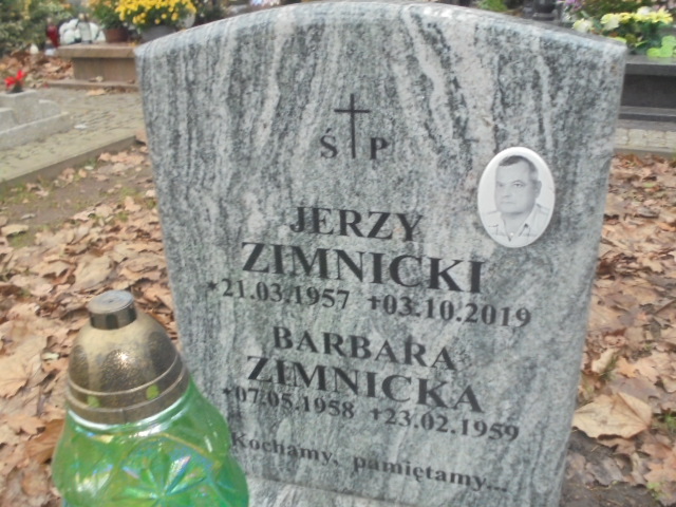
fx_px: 664
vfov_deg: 41.8
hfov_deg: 54.0
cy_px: 254
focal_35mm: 34
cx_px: 338
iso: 400
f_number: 4
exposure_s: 1/30
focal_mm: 6.1
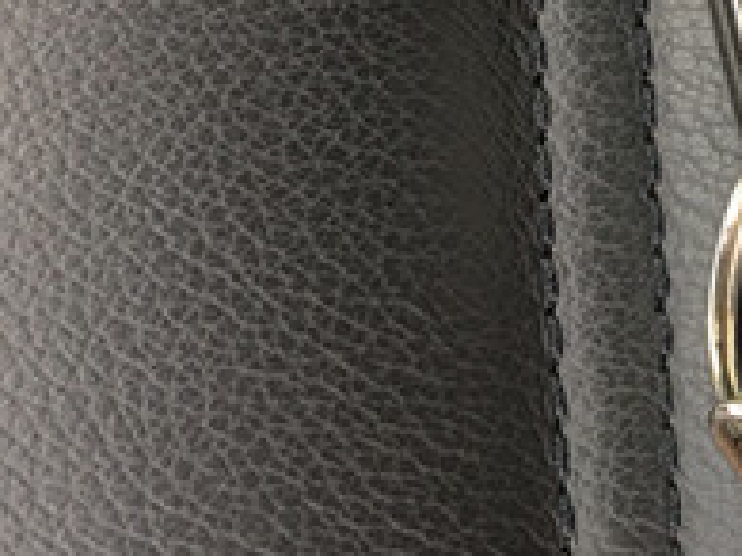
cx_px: 1134
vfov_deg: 15.1
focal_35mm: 98
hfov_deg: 17.8
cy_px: 257
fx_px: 2099
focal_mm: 4.15
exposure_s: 1/33
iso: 25
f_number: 2.2
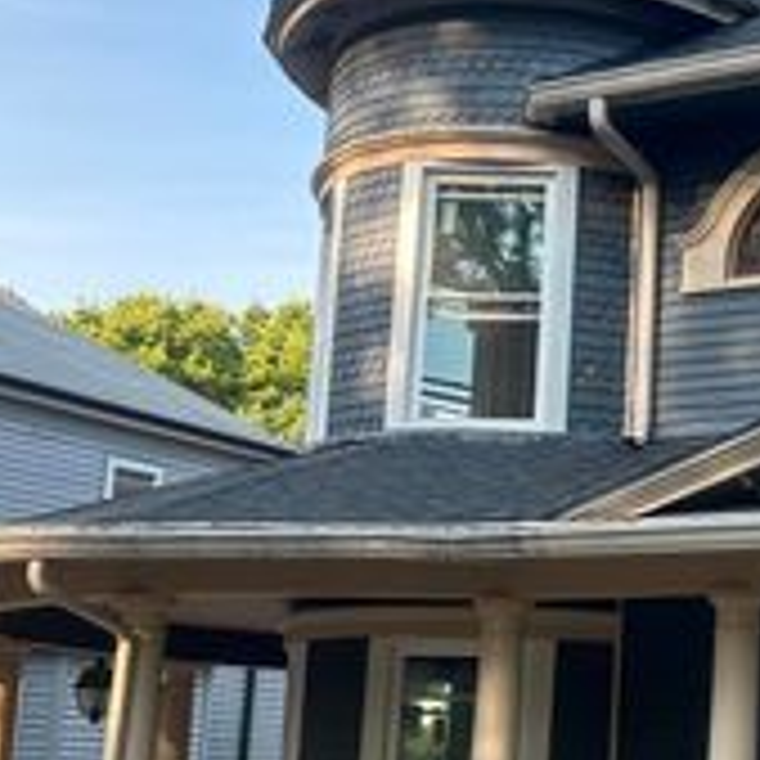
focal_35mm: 68
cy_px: 470
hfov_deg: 23.3
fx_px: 1689
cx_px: 904
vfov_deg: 25.3
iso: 50
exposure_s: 1/398
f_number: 1.5
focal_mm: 5.7
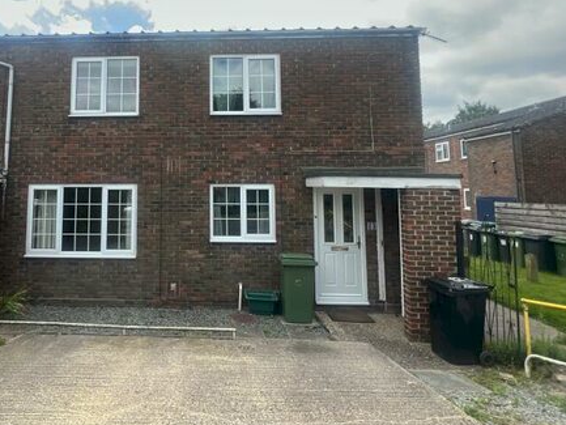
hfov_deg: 76.9
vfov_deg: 62.4
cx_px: 197
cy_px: 155
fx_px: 343
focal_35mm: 21
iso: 32
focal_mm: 1.57
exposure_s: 1/619
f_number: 1.8
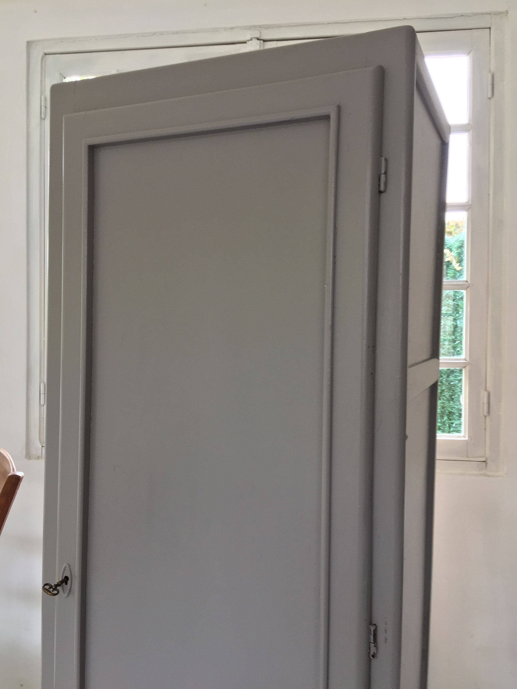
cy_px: 344
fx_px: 577
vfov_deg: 61.7
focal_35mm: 29
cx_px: 258
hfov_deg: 48.2
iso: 40
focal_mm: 4.15
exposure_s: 1/50
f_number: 2.2
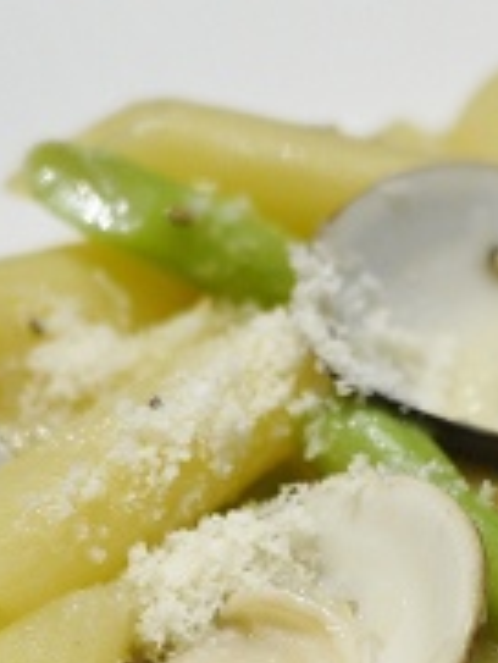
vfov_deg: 19.5
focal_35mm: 99
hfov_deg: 14.9
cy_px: 582
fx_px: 1897
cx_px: 392
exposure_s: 1/60
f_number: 2.5
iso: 160
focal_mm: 14
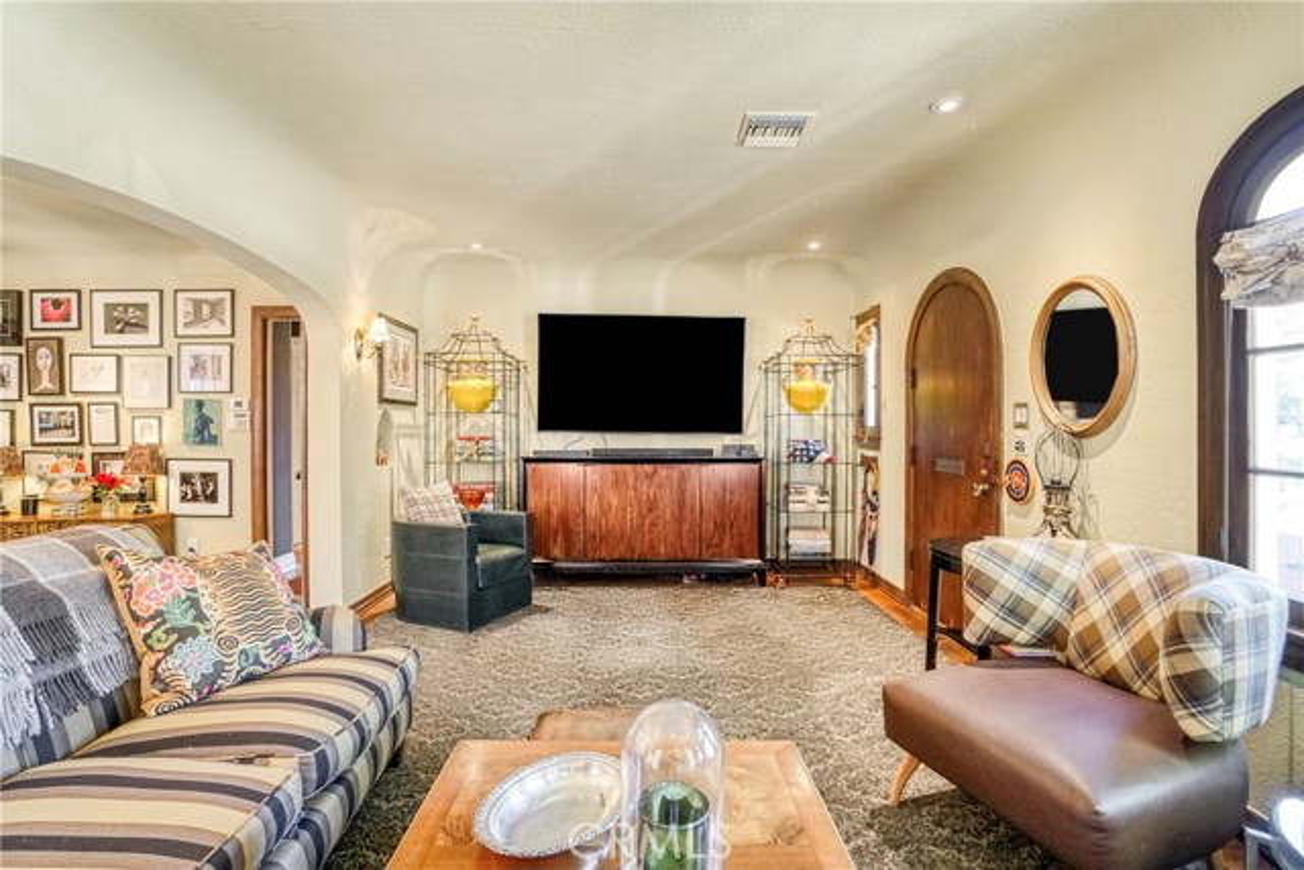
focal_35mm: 15
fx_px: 543
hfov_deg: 100.4
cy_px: 435
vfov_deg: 77.4
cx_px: 652
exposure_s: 1/40
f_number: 4
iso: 5000
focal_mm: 10
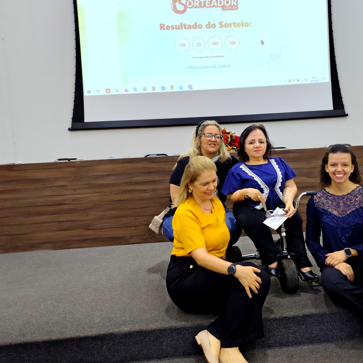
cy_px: 179
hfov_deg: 53.1
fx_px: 356
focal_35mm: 30
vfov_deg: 54.0
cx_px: 240
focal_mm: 4.71
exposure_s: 1/32.7
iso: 409
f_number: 1.7
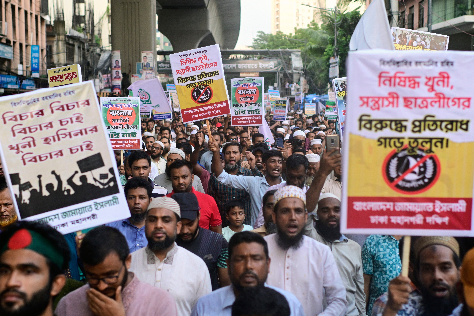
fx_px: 684
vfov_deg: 26.0
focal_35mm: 52
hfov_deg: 38.2
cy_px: 158
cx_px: 237
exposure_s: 1/250
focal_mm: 35
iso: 500
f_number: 2.8
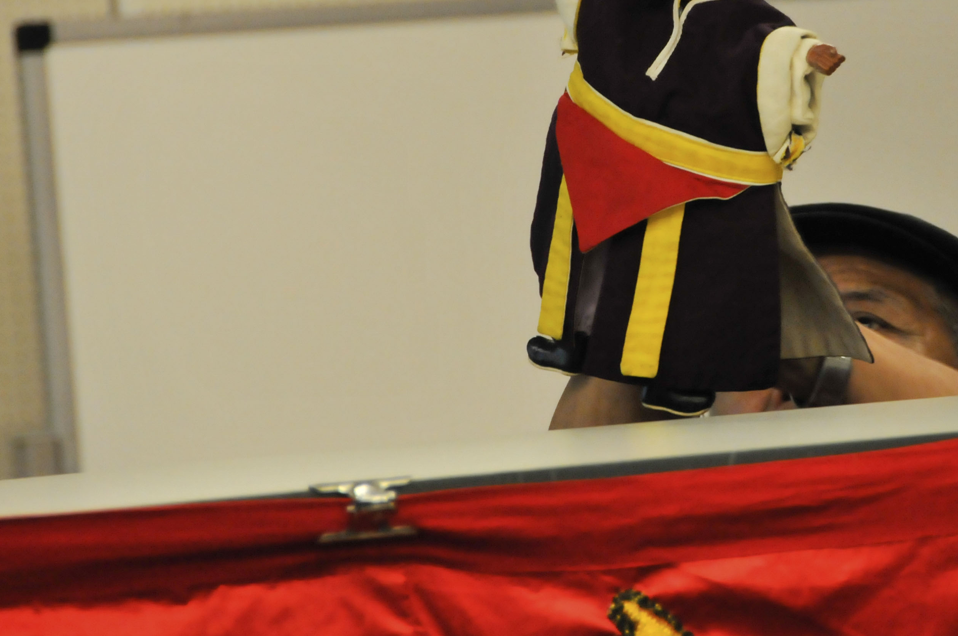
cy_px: 123
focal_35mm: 514
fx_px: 13660
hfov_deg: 4.0
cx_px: 737
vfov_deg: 2.7
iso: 1600
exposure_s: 1/100
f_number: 5.6
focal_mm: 200
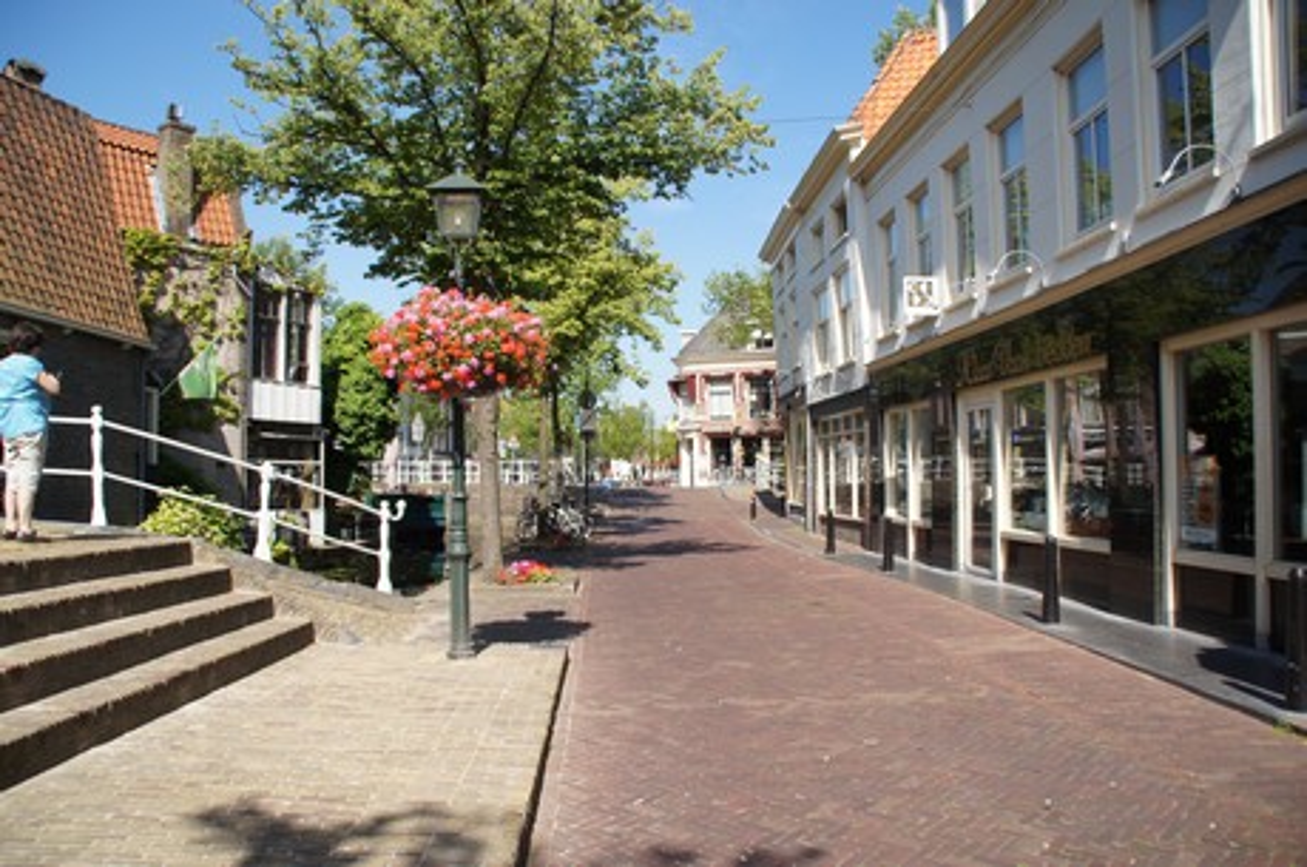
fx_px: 979
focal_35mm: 27
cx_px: 654
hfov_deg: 67.5
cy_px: 434
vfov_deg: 47.8
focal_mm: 18
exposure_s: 1/640
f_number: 4.5
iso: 100
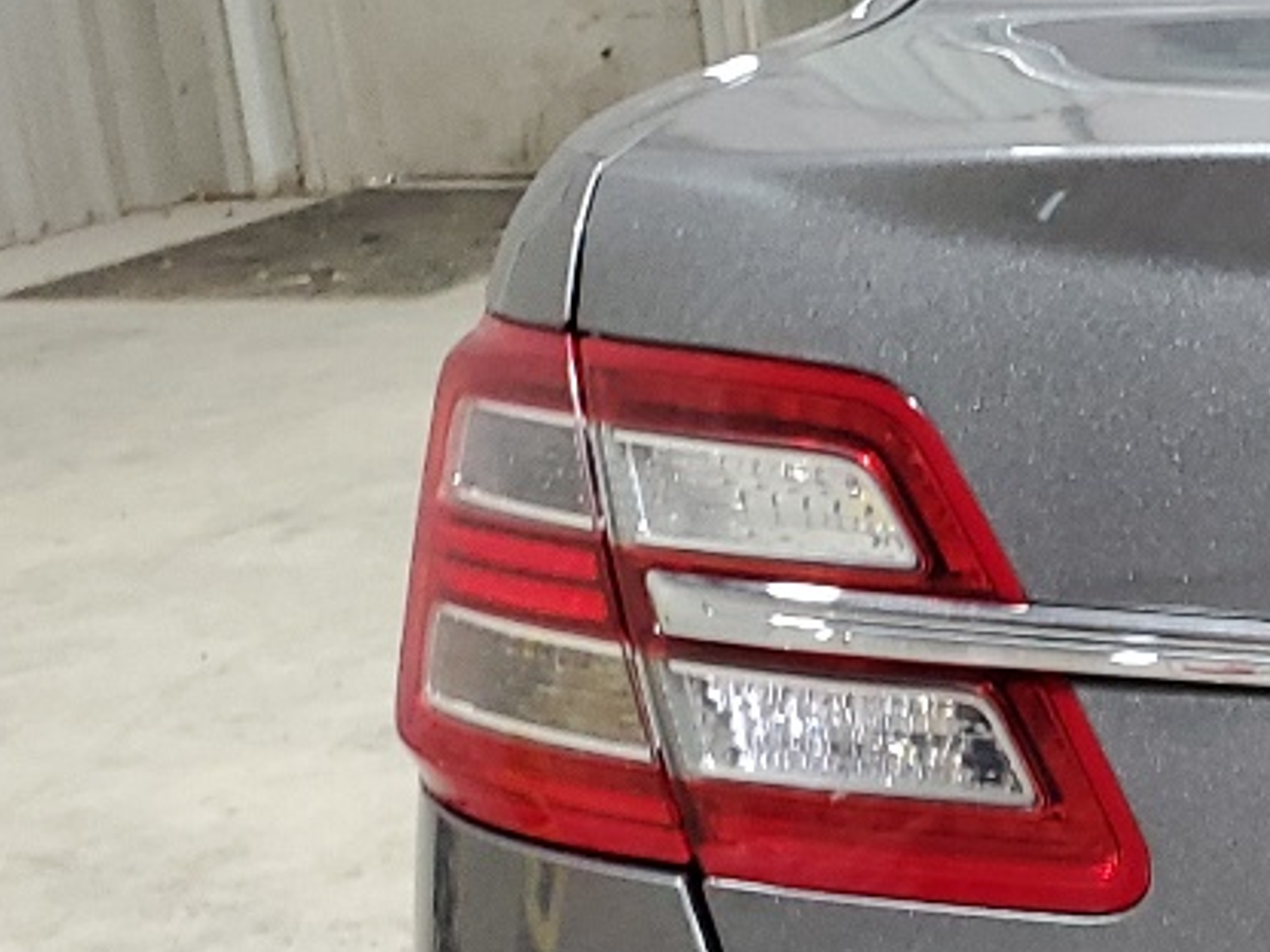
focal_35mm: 100
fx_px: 3669
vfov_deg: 14.6
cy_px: 894
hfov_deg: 16.8
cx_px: 2189
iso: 122
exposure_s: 1/40
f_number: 1.5
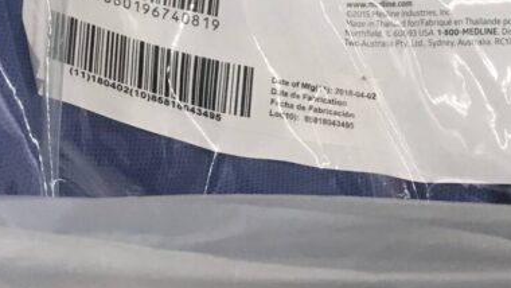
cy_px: -232
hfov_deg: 20.0
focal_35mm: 107
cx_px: 273
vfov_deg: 10.6
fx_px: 1450
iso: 25
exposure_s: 1/40
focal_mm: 3.99
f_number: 1.8
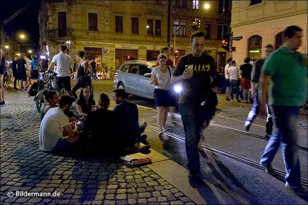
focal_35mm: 31
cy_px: 102
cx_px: 154
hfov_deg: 60.3
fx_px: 265
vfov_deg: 42.3
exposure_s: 1/15
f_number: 5.6
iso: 6400
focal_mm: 20.5
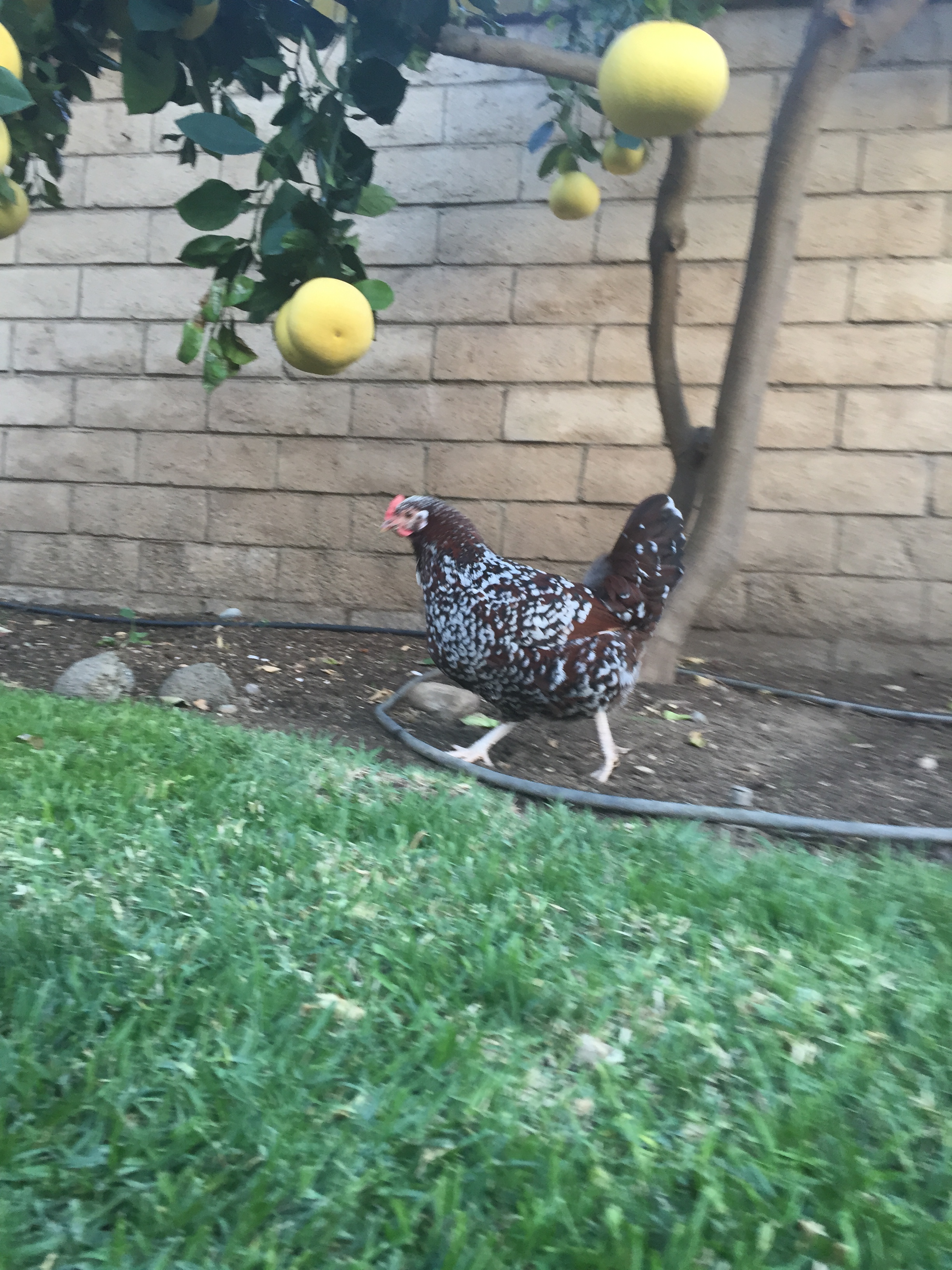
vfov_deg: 61.7
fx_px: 1063
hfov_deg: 48.2
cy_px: 635
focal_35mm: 29
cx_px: 476
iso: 32
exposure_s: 1/40
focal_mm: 4.15
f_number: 2.2
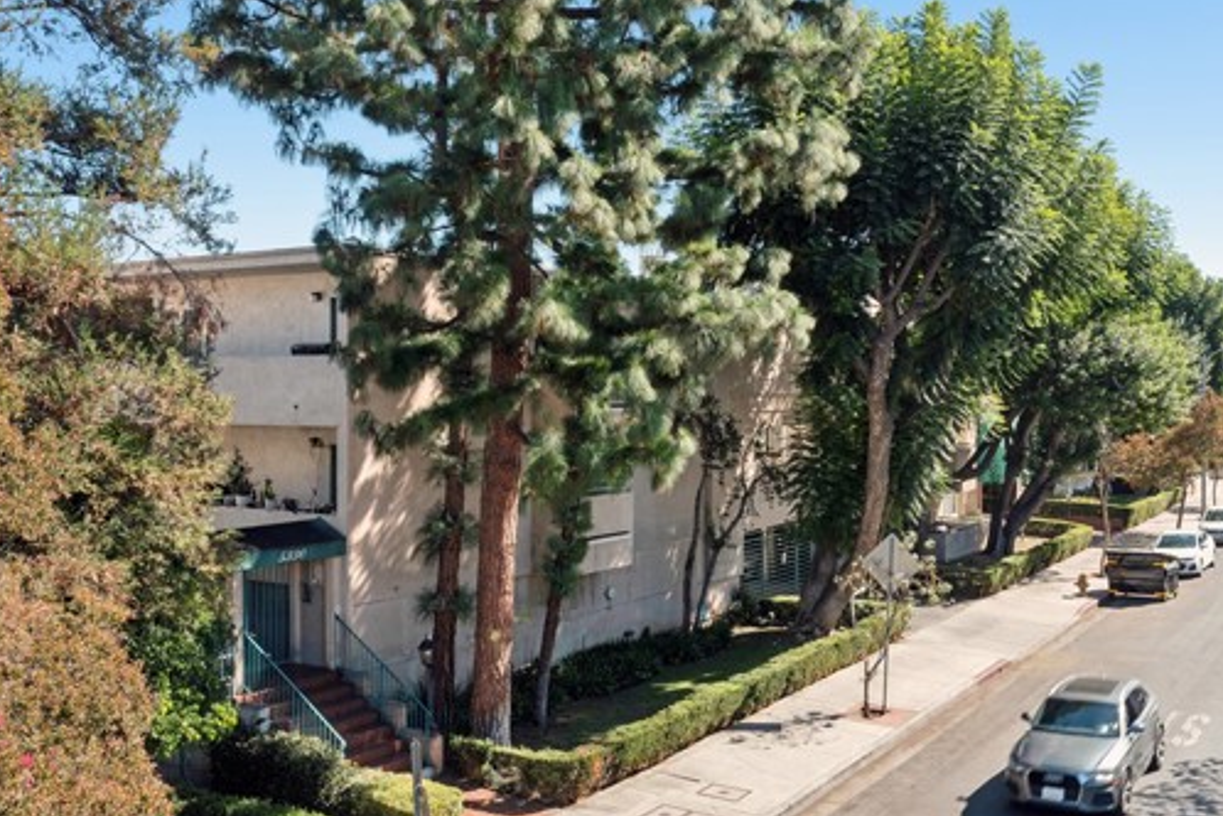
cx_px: 734
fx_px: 1223
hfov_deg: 52.8
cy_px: 398
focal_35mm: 36
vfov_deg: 36.9
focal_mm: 10.26
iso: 100
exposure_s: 1/40
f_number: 5.6
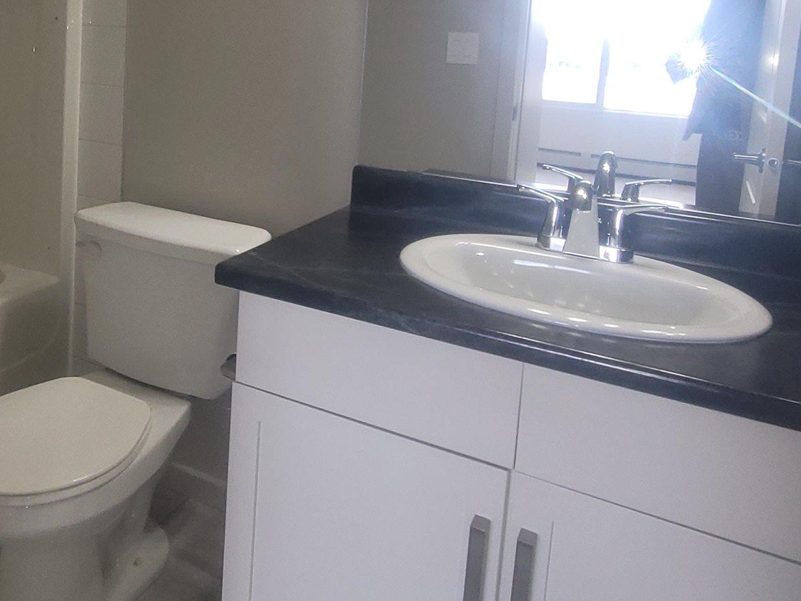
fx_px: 694
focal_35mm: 30
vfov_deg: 44.3
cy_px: 111
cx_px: 219
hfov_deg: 57.5
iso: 125
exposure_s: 1/120
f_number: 2.2
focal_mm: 2.2
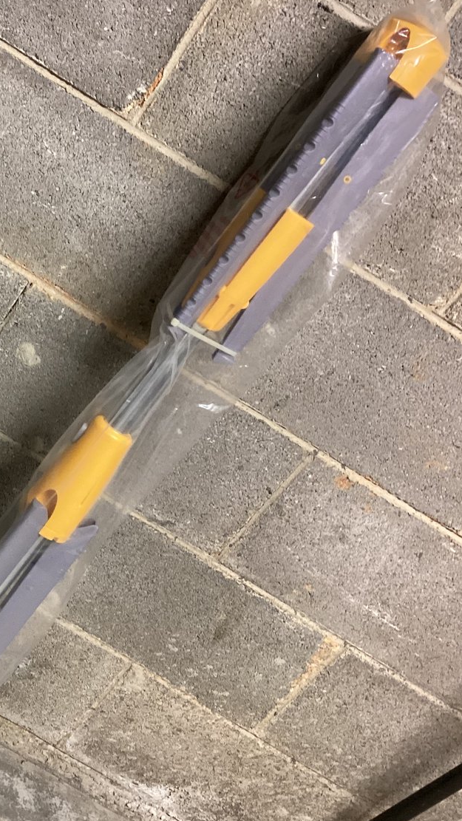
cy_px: 416
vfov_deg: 44.6
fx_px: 1002
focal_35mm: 46
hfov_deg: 24.5
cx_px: -25
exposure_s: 1/40
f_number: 2.4
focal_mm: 3.3
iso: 400
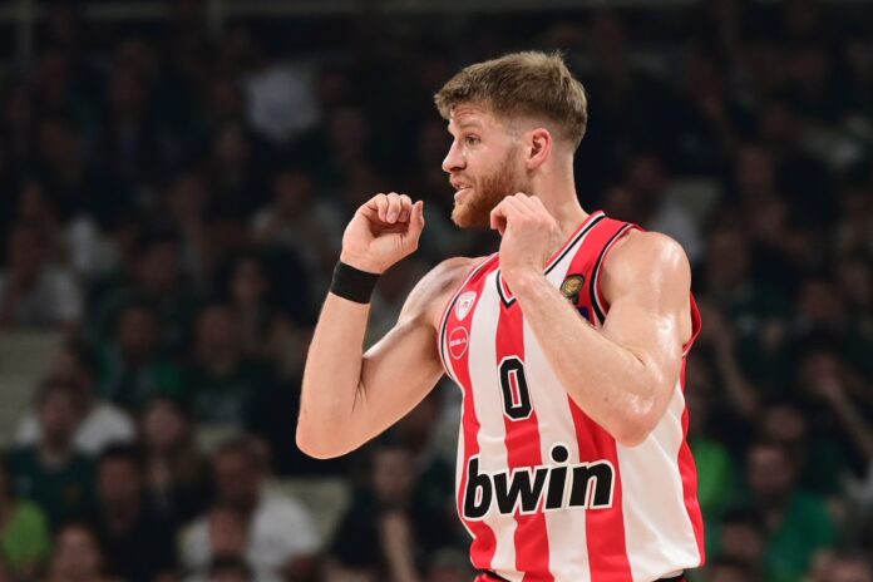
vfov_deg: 6.9
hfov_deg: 10.3
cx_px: 436
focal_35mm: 200
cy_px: 291
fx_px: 4850
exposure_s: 1/1000
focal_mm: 200
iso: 2500
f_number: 3.5
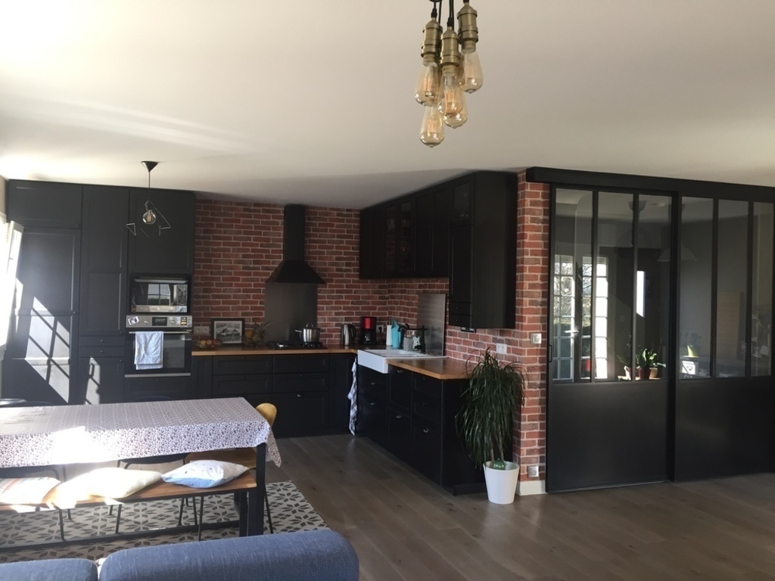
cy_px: 290
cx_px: 388
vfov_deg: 48.2
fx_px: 649
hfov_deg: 61.7
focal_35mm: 29
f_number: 2.2
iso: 40
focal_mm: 4.15
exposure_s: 1/33
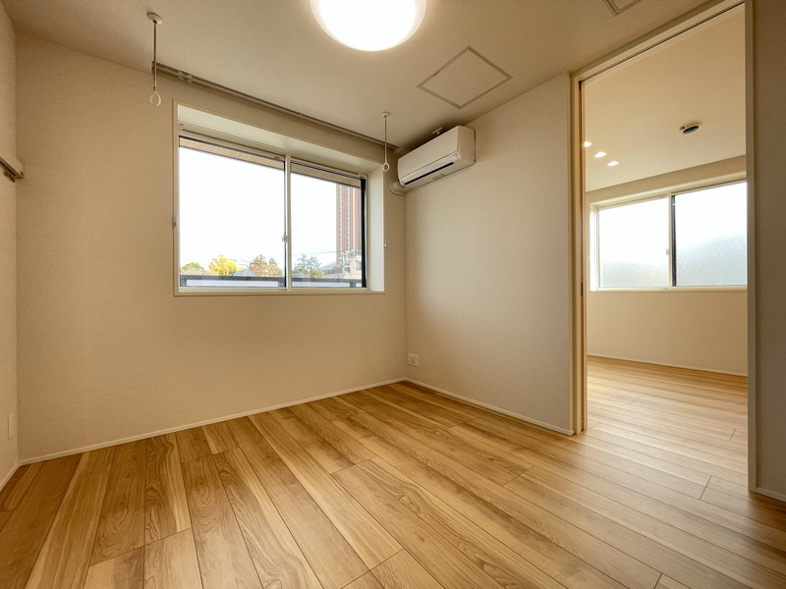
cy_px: 294
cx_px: 393
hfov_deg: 102.1
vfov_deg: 85.7
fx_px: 318
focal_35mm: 14
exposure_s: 1/99
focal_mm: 1.55
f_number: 2.4
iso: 100
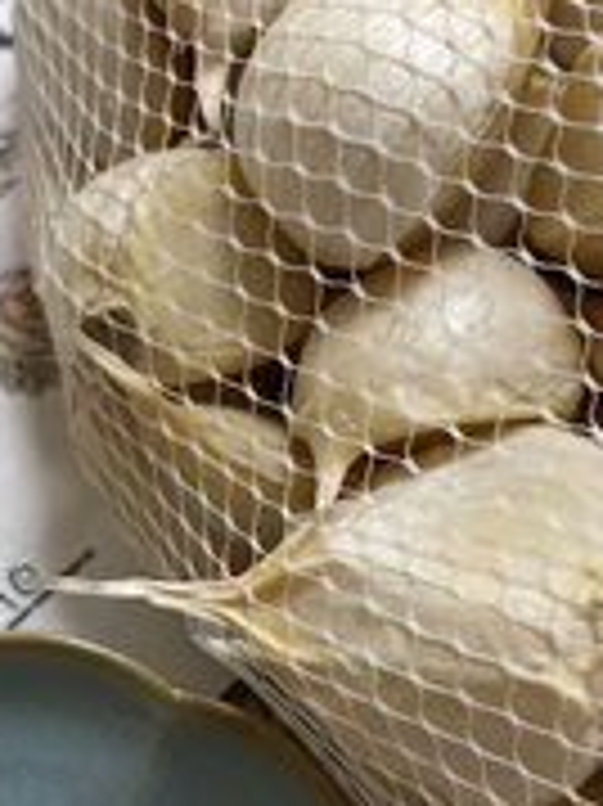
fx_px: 1349
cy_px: 522
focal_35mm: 58
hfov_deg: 25.1
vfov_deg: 33.0
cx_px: 198
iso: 80
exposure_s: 1/99
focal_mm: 5.1
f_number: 1.6
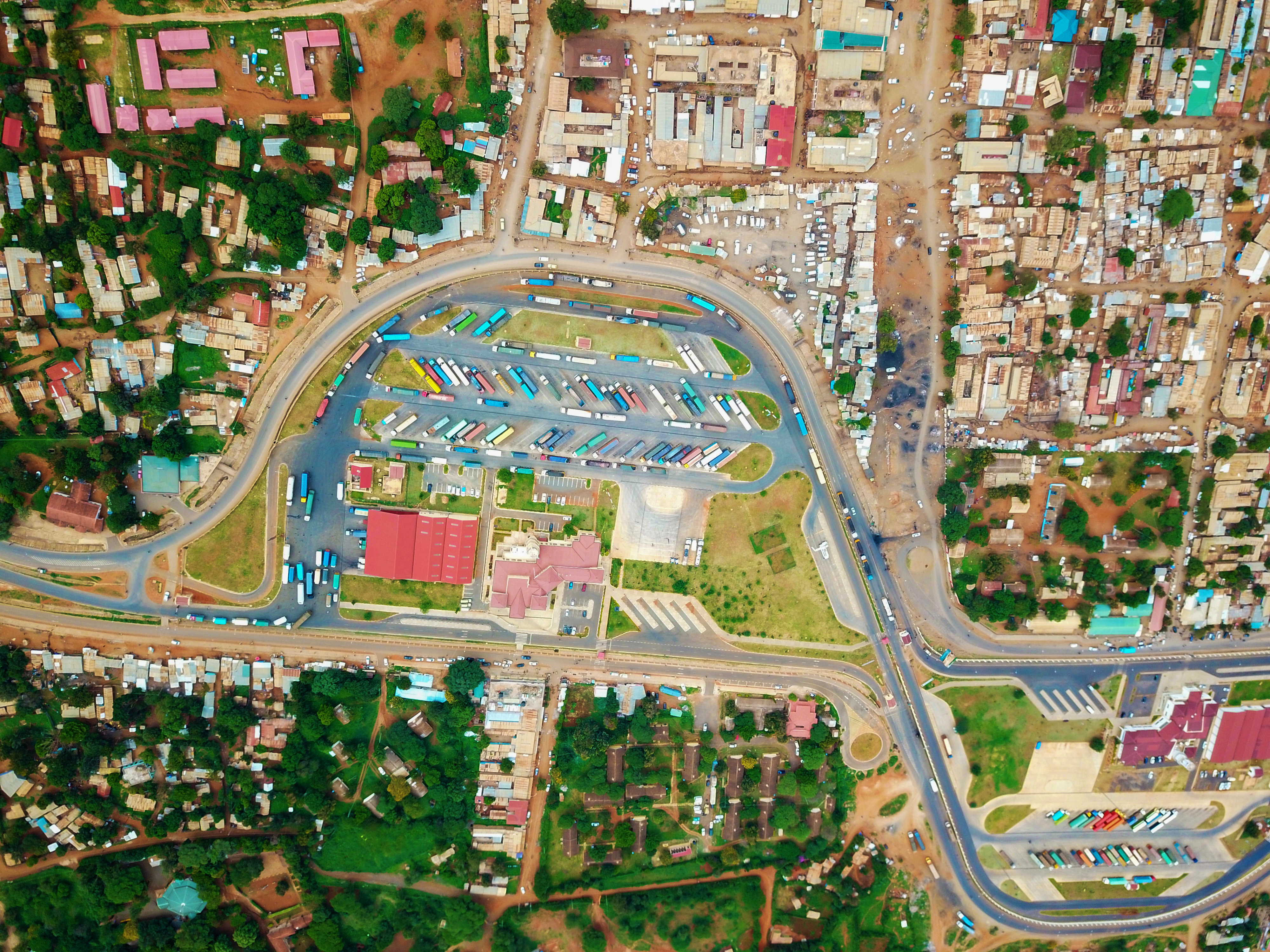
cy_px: 476
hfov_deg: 67.3
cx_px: 635
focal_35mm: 26
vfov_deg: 53.1
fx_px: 954
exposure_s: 1/453
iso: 100
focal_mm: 4.73
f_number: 2.2
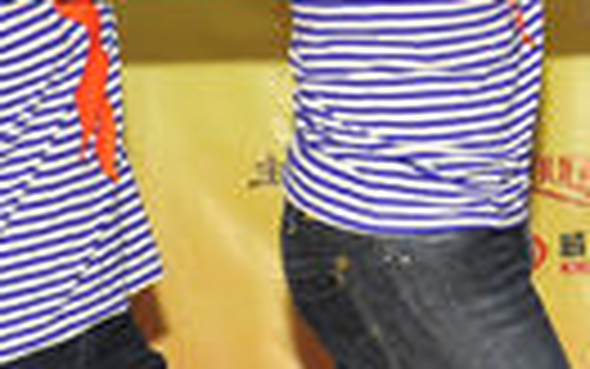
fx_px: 4005
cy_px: 99
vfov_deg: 5.3
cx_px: 1207
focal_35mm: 249
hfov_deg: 8.0
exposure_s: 1/250
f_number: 2.8
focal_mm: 40
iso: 1600
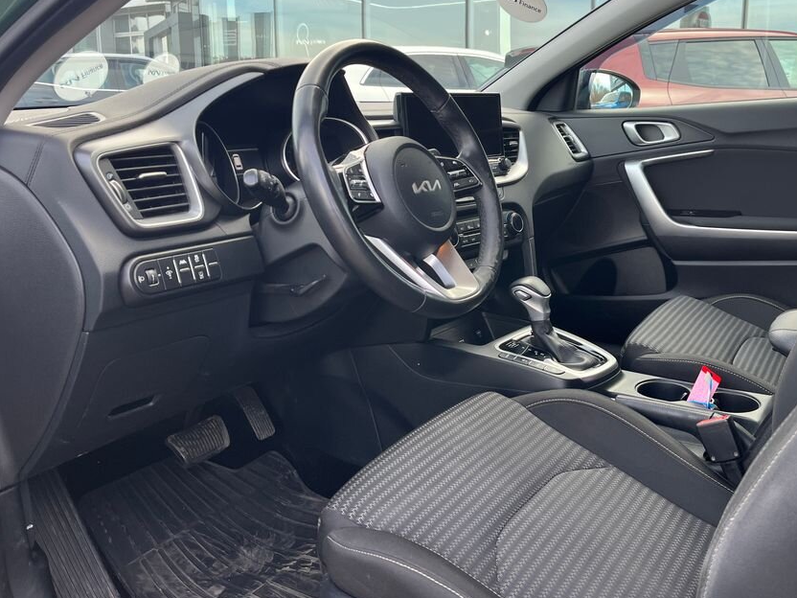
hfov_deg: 56.4
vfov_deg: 43.9
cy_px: 236
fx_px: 737
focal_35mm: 32
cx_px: 473
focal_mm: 5.1
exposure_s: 1/122
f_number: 1.6
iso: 40
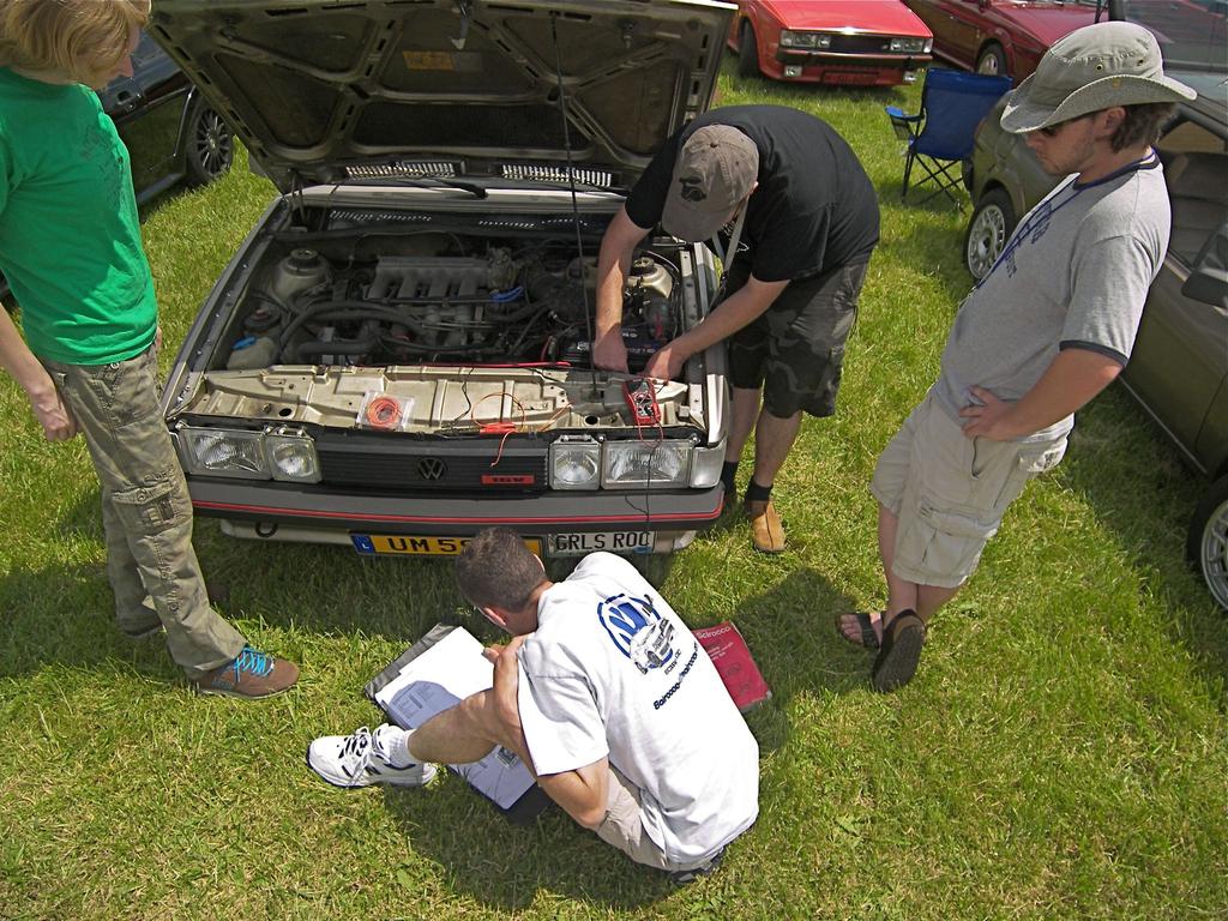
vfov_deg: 56.8
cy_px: 460
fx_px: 851
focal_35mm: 24
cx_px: 614
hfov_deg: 71.6
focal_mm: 5
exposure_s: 1/1000
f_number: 2.8
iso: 50
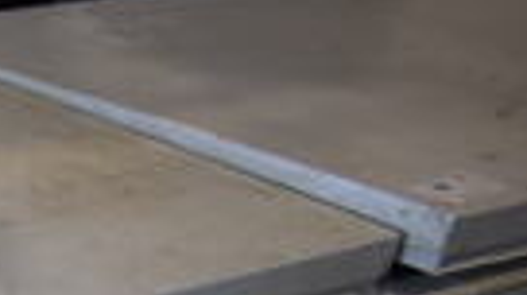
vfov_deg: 8.4
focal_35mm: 127
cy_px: 780
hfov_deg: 13.5
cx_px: -647
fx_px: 1772
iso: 800
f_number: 3.5
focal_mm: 18
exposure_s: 1/200
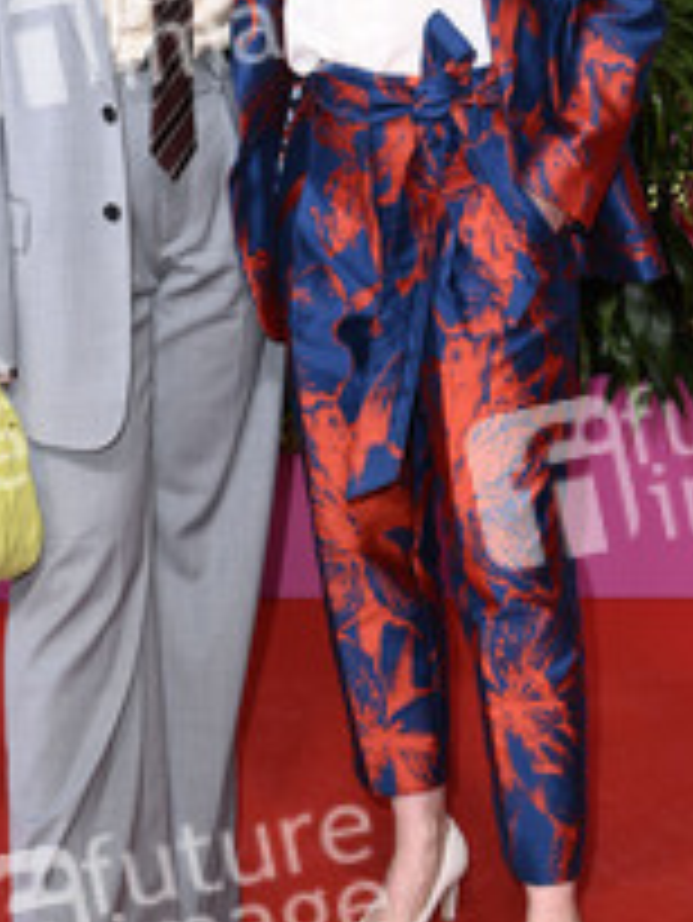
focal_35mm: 103
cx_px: 288
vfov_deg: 18.9
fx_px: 2747
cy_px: 238
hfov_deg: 14.4
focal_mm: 55
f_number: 5.6
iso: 640
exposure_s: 1/250
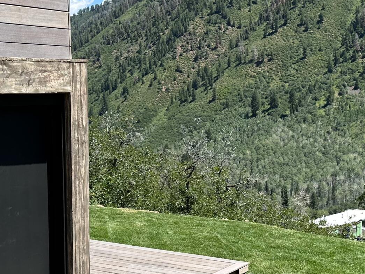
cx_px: 228
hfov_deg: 28.1
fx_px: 728
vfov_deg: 21.3
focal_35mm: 69
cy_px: 179
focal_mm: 6.86
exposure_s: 1/3058
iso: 80
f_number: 1.78
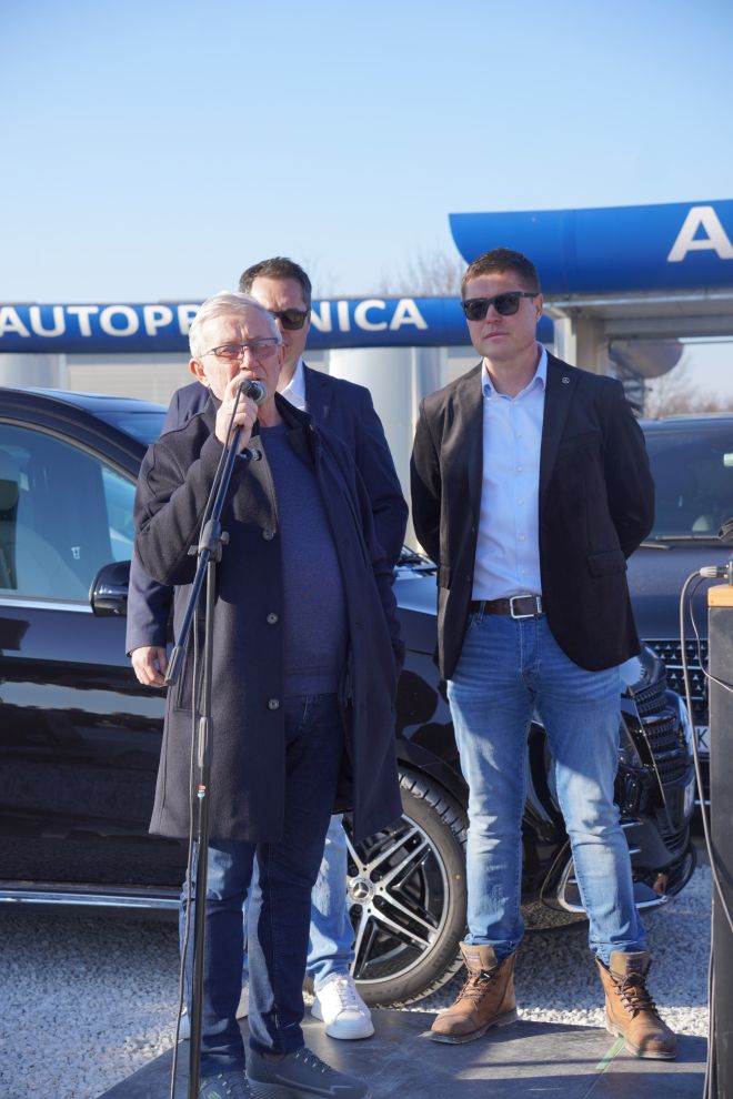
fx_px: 2066
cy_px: 550
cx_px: 366
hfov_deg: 20.1
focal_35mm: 68
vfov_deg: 29.8
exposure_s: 1/320
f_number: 4.5
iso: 100
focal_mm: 45.1
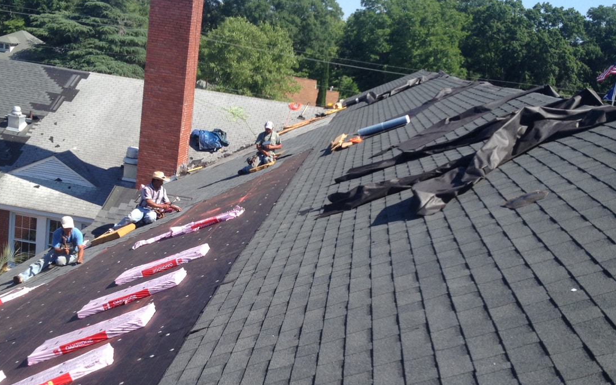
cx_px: 276
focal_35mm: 45
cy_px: 222
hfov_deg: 44.3
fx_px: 755
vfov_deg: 28.6
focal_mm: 4.28
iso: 50
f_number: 2.4
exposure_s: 1/968
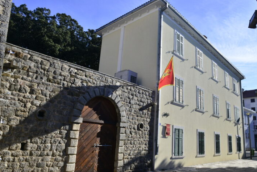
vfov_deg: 49.6
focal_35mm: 26
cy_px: 91
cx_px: 138
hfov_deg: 69.3
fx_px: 186
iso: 1000
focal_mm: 24
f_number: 22
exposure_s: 1/250
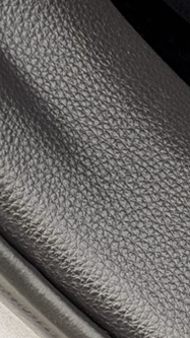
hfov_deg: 3.7
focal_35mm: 322
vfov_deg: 6.5
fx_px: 2888
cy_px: 637
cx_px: 575
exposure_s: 1/121
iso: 80
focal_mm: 6.76
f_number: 1.78
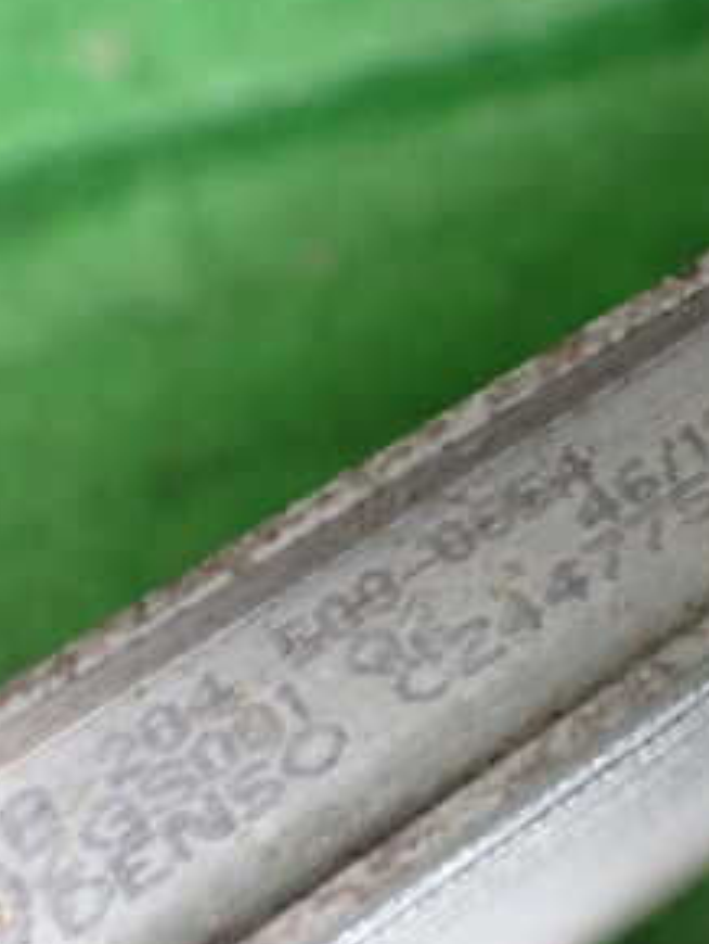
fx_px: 1691
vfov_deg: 31.1
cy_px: 527
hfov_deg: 23.3
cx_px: 585
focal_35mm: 62
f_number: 2.3
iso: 800
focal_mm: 5.4
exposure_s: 1/60
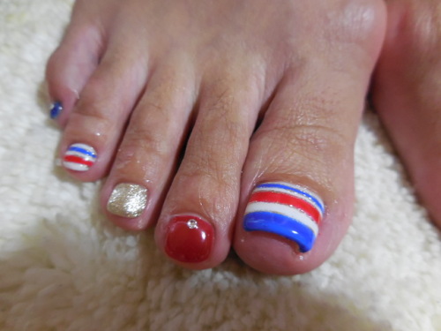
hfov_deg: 69.4
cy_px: 166
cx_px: 220
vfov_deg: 54.9
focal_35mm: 25
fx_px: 318
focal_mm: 4.5
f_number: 3.3
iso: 400
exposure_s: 1/15
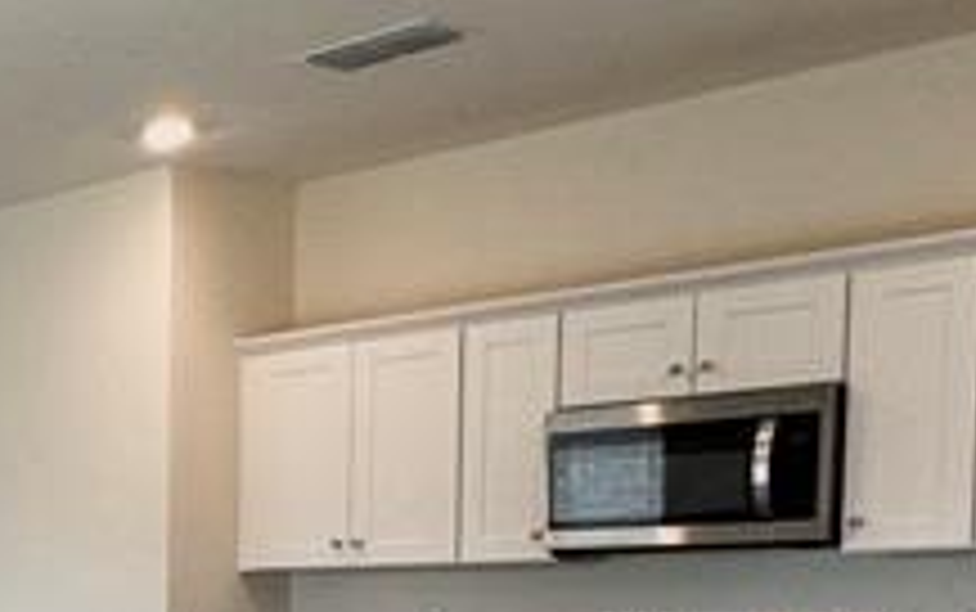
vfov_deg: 17.5
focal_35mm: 70
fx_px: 1863
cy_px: 788
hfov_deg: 23.5
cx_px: -486
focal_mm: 2.22
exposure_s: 1/120
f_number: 2.2
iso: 160
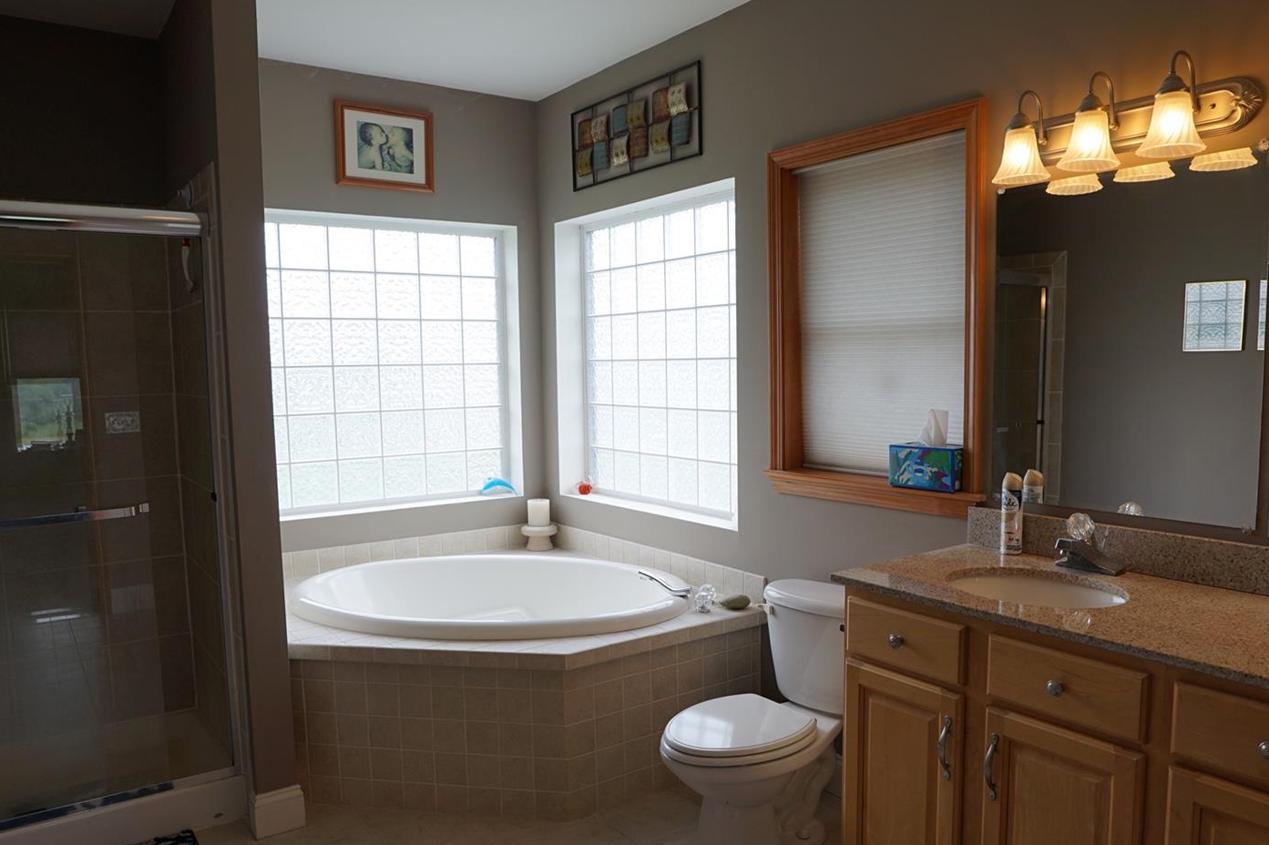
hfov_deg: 71.5
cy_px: 464
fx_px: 881
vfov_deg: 51.2
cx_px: 650
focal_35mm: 25
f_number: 4.5
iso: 100
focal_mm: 17
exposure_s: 1/80
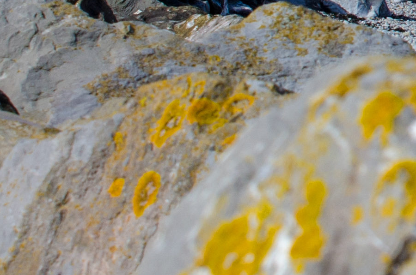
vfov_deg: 2.4
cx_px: 894
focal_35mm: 569
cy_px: -297
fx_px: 6561
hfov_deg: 3.6
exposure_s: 1/320
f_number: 10
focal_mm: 70
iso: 160
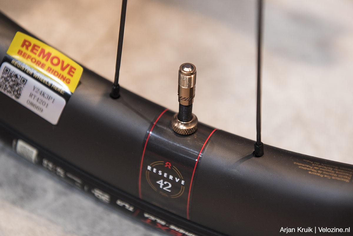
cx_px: 176
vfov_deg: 19.5
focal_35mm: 70
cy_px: 118
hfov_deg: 28.8
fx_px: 686
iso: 640
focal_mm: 70
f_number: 4.5
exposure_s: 1/80
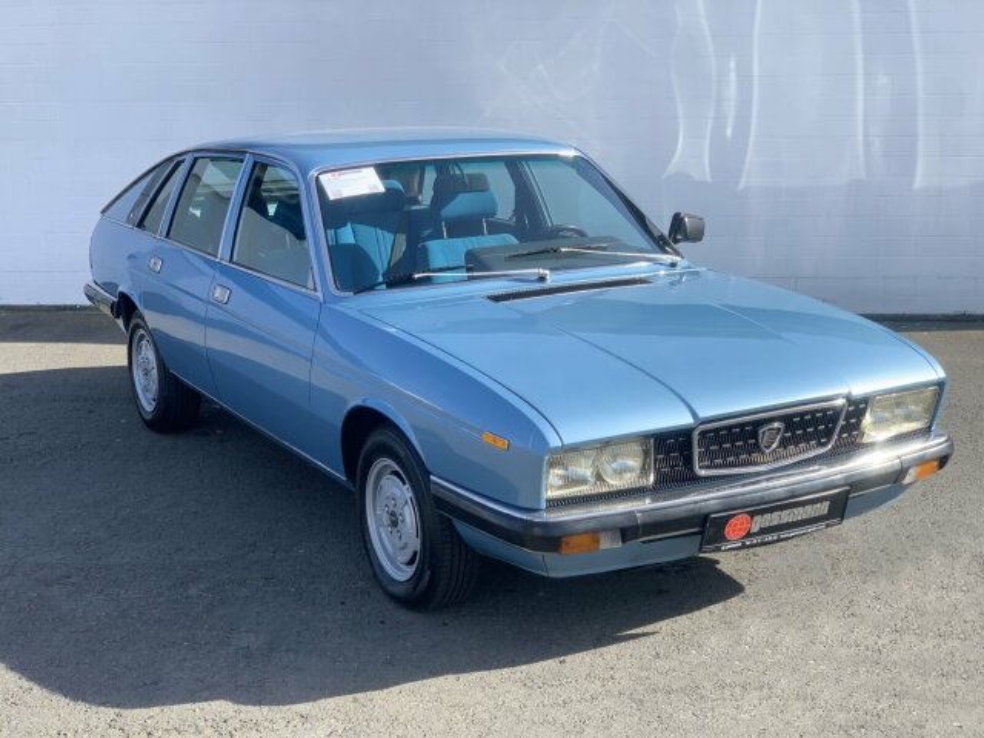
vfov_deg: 28.0
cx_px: 492
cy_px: 369
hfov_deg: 36.8
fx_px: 1478
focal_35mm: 52
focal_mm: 6
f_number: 2.4
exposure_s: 1/444
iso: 16
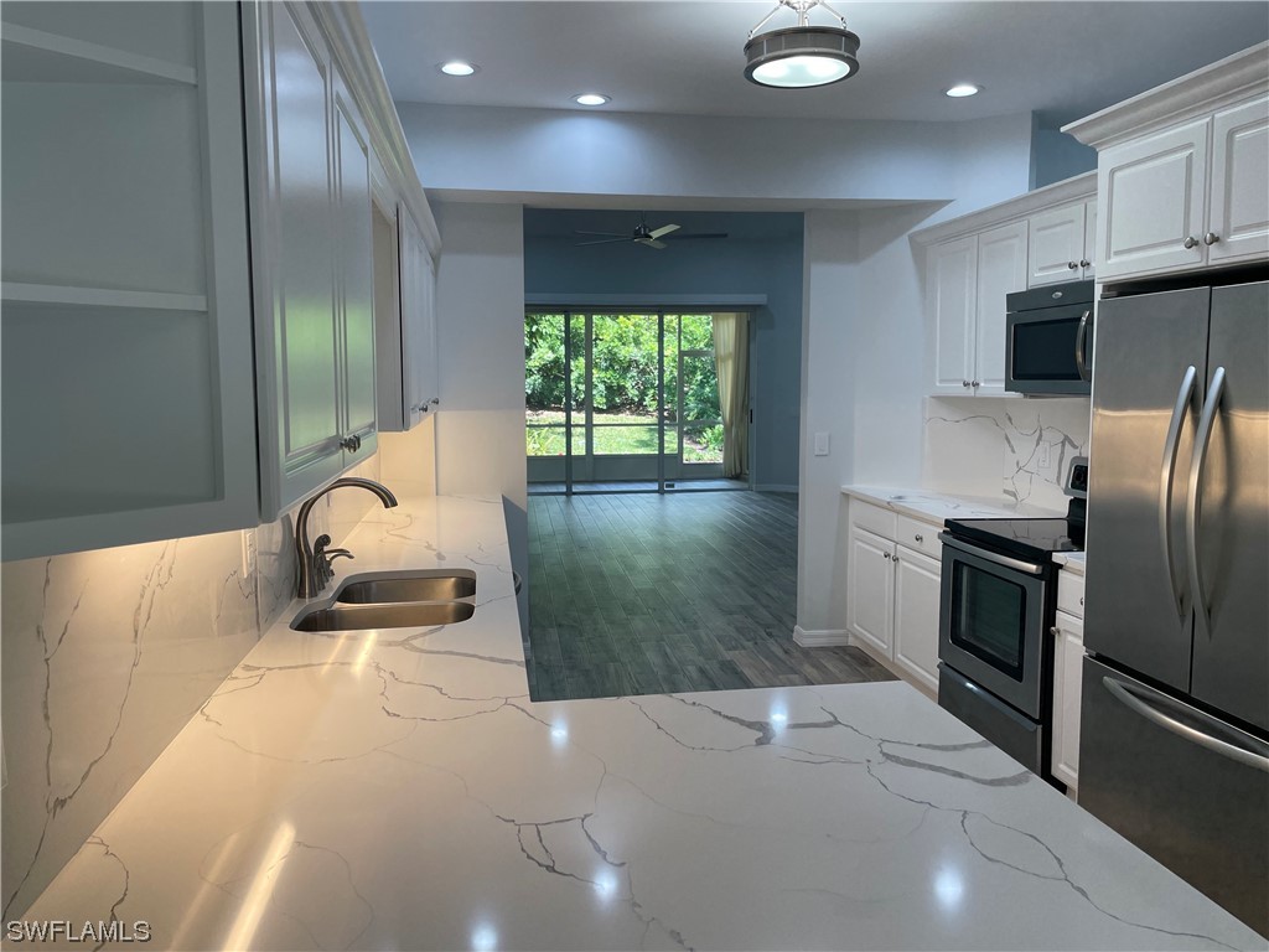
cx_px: 634
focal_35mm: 26
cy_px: 476
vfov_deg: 53.1
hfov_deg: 67.3
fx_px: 953
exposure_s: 1/120
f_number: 1.6
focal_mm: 4.2
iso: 40
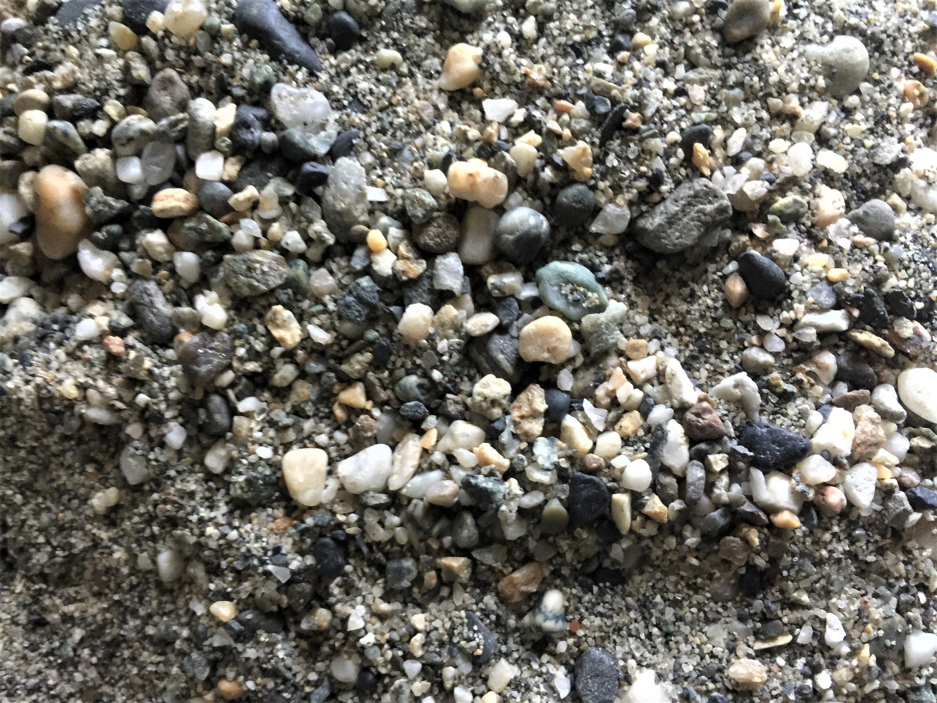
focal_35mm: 29
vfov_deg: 48.2
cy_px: 352
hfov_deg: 61.7
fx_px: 785
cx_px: 468
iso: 64
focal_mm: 4.15
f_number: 2.2
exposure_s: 1/4
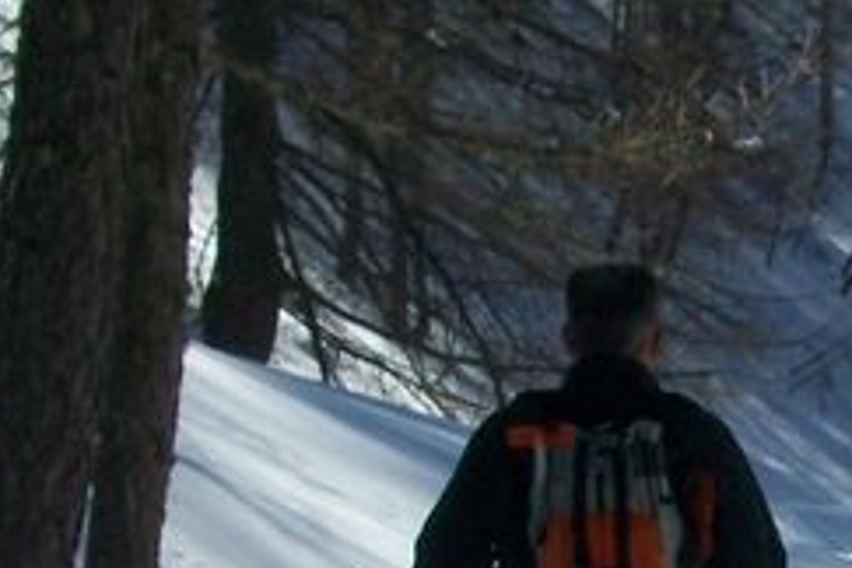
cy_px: 863
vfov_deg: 9.8
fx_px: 3218
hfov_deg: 13.9
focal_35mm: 136
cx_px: 1369
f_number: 5.5
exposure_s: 1/500
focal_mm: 5.7
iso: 80
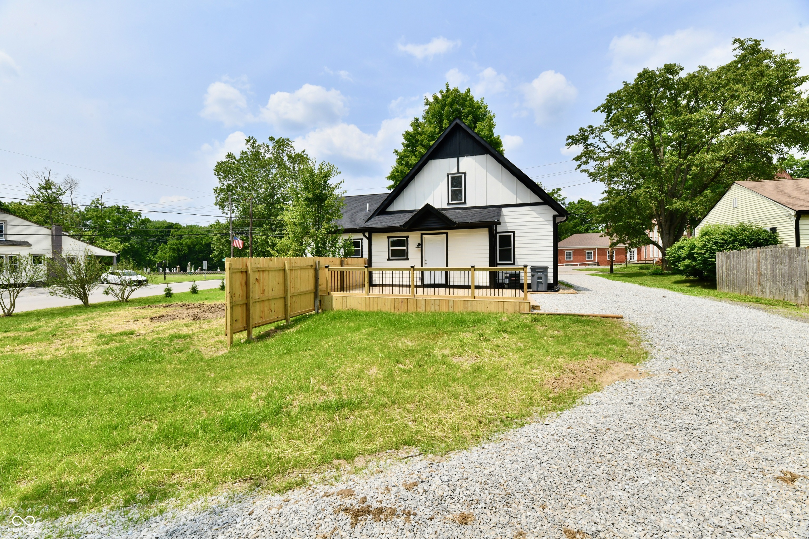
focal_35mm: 14
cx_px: 404
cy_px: 270
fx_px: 315
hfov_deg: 104.3
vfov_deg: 81.2
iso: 640
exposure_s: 1/800
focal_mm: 14
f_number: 14
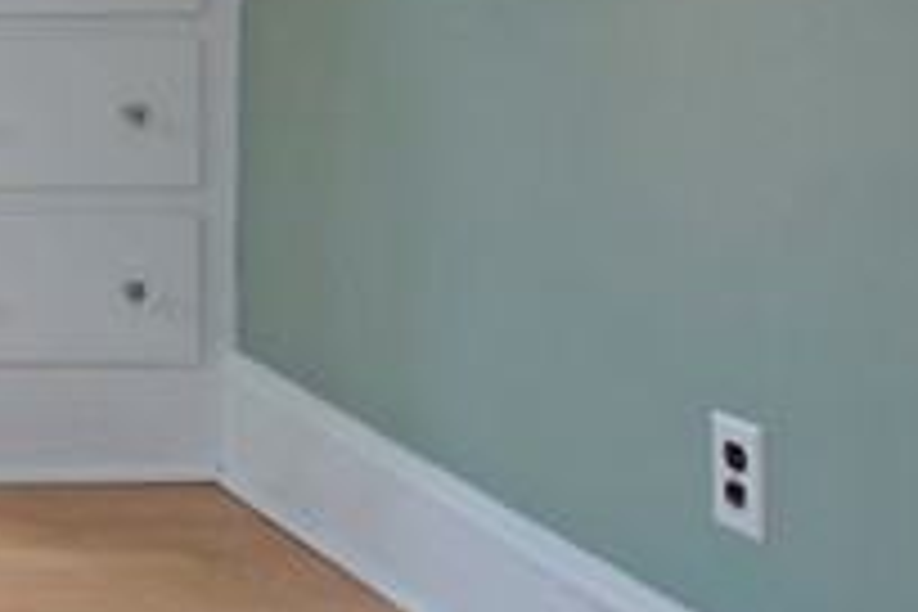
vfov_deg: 16.0
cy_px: -238
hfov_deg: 18.4
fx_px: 2040
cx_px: -832
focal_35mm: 80
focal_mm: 10
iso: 400
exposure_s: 1/30
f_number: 8
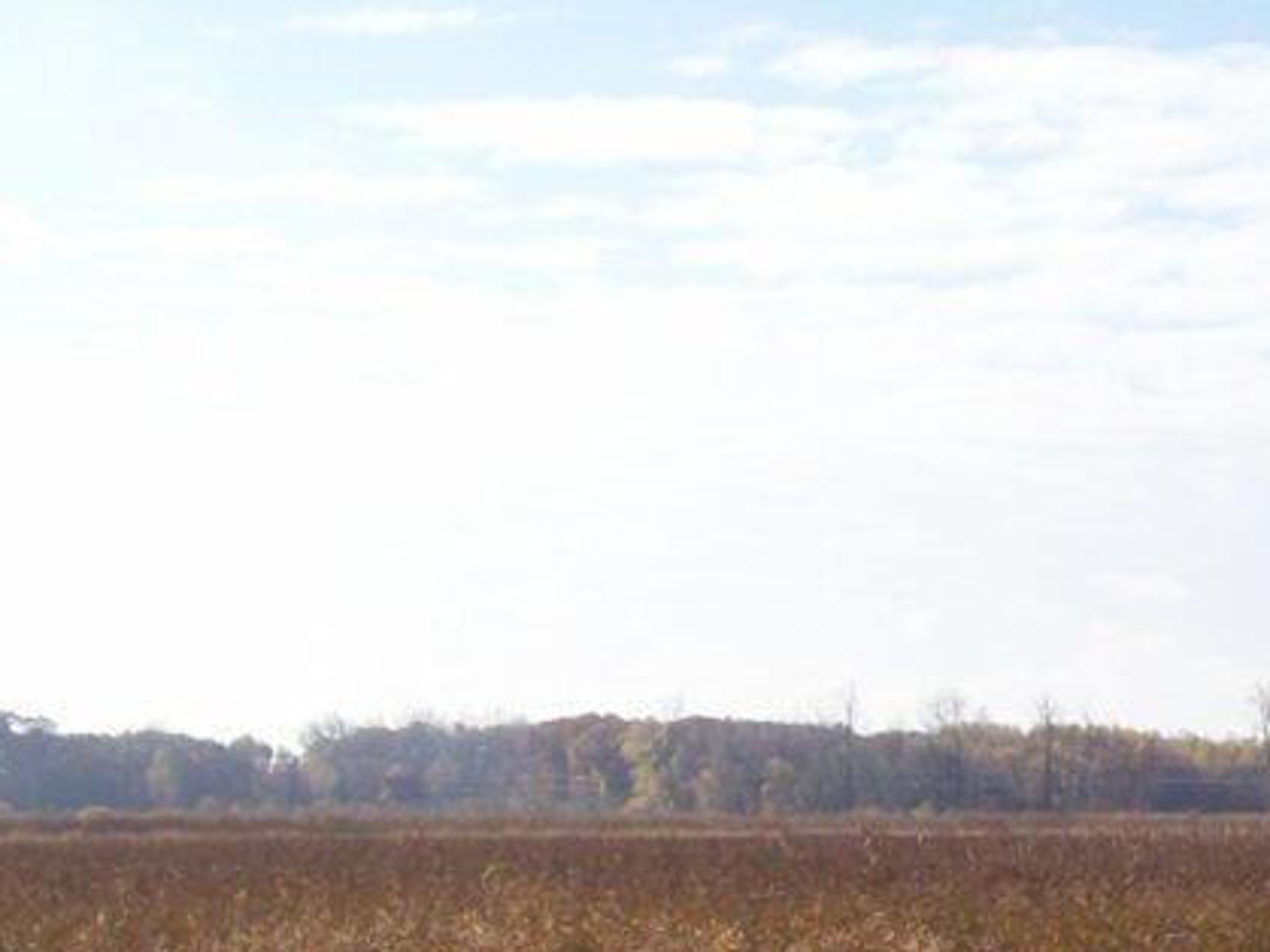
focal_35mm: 88
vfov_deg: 16.7
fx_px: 3228
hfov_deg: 21.5
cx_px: 1255
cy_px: 650
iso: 80
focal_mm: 6
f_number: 4.8
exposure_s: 1/797
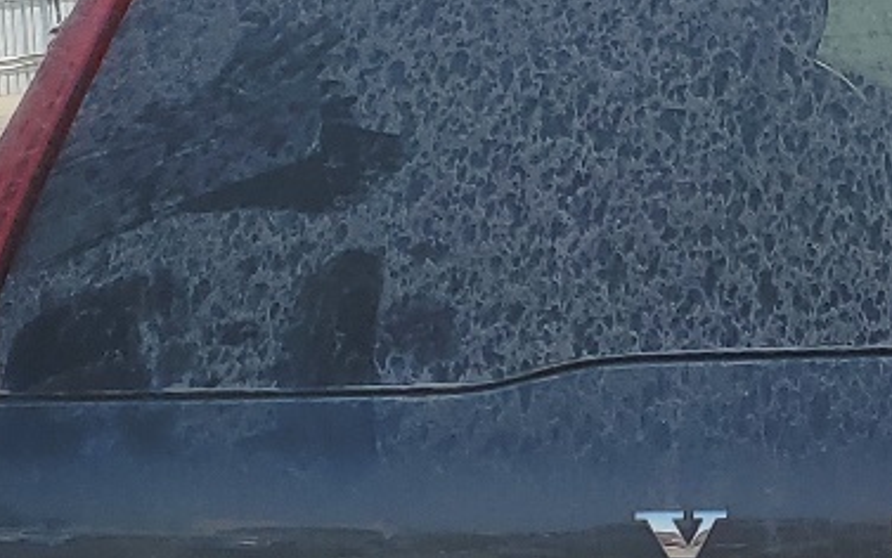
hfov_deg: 16.9
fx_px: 2846
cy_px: 501
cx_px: 1117
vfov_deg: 11.1
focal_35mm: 117
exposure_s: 1/3333
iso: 50
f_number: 1.5
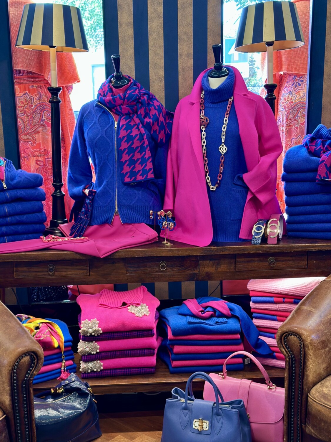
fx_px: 612
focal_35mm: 48
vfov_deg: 39.7
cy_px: 221
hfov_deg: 30.3
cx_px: 166
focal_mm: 6.86
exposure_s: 1/50
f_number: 1.78
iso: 100
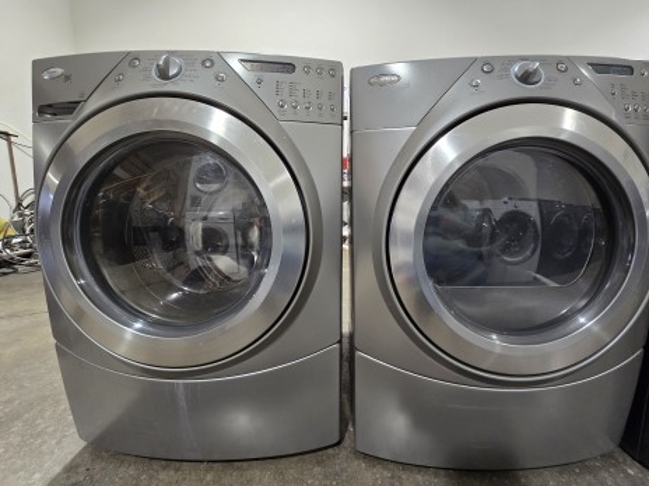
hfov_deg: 101.9
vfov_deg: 85.6
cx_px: 345
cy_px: 231
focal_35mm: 14
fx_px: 262
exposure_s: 1/60
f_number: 2.2
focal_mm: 2.2
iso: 200
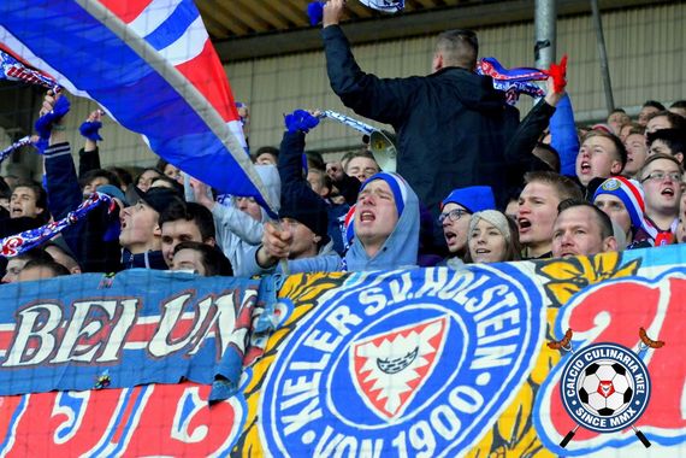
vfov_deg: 13.0
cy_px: 229
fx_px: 2001
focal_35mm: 105
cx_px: 343
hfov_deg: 19.5
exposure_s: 1/1250
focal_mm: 70
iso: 5000
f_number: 5.6
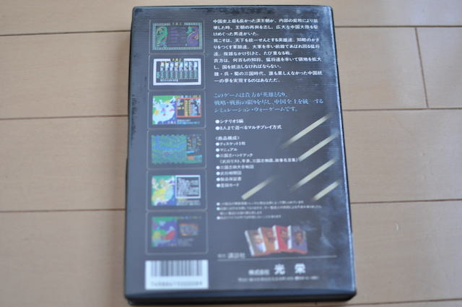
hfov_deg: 37.9
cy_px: 154
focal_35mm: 52
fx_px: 673
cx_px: 231
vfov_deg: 25.7
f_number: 1.8
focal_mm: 35
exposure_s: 1/30
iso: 1100
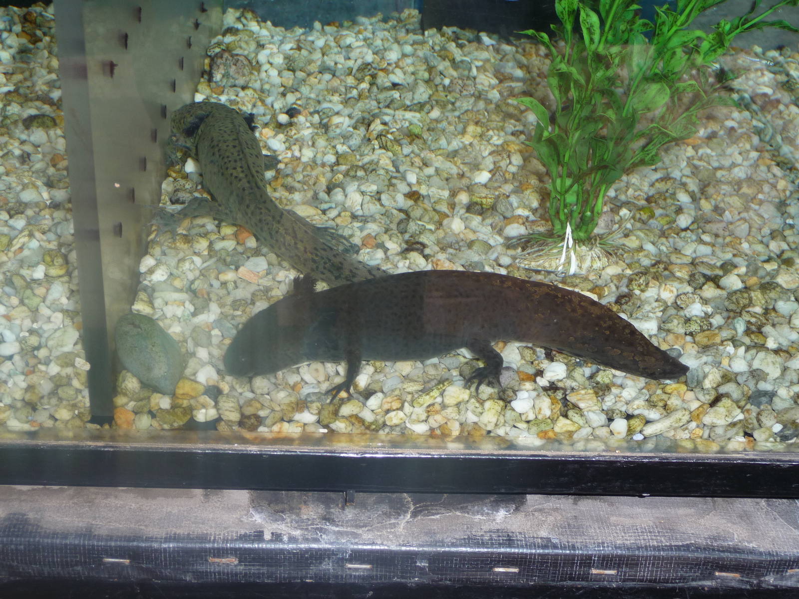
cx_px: 400
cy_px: 300
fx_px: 1108
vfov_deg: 30.3
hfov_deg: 39.7
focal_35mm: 48
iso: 100
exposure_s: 1/30
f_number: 4.2
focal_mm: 8
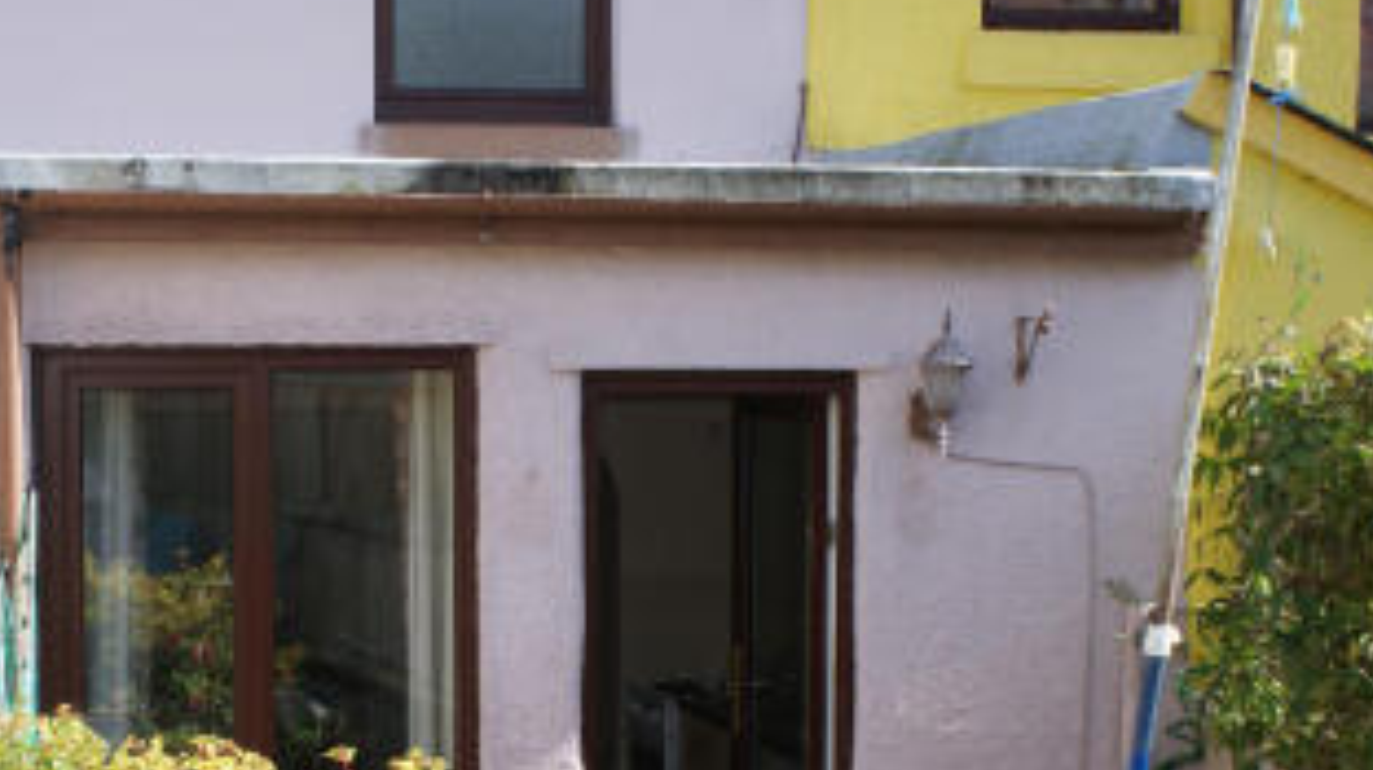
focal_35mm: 72
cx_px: 576
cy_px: 627
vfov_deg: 16.6
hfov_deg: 29.3
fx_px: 2619
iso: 100
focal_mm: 30
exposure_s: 1/160
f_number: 8
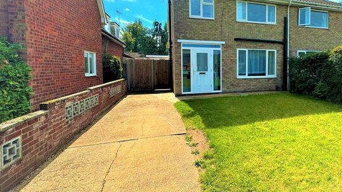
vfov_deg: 55.3
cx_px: 222
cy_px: 75
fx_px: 181
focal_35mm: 20
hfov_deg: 84.2
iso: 50
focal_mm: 2.22
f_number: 2.2
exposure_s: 1/1208
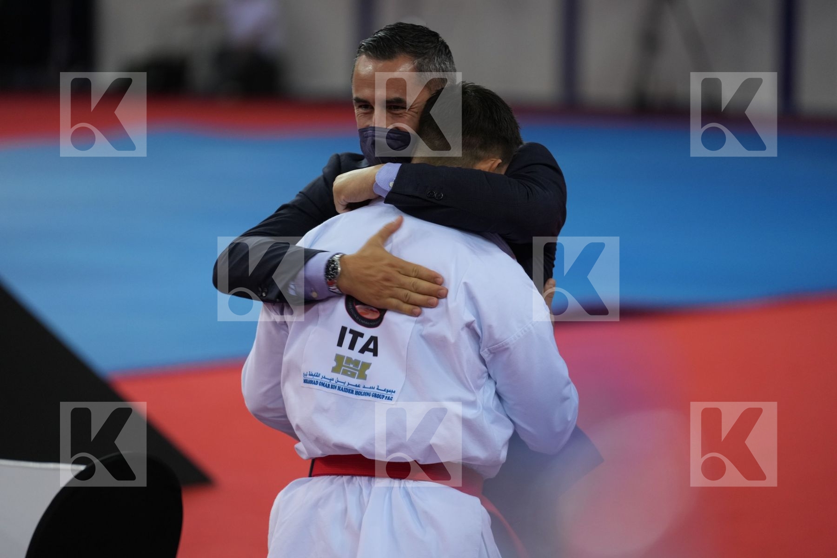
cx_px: 418
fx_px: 4650
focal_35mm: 200
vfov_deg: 6.9
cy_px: 279
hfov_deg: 10.3
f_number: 2.8
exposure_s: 1/500
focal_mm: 200
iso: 1250
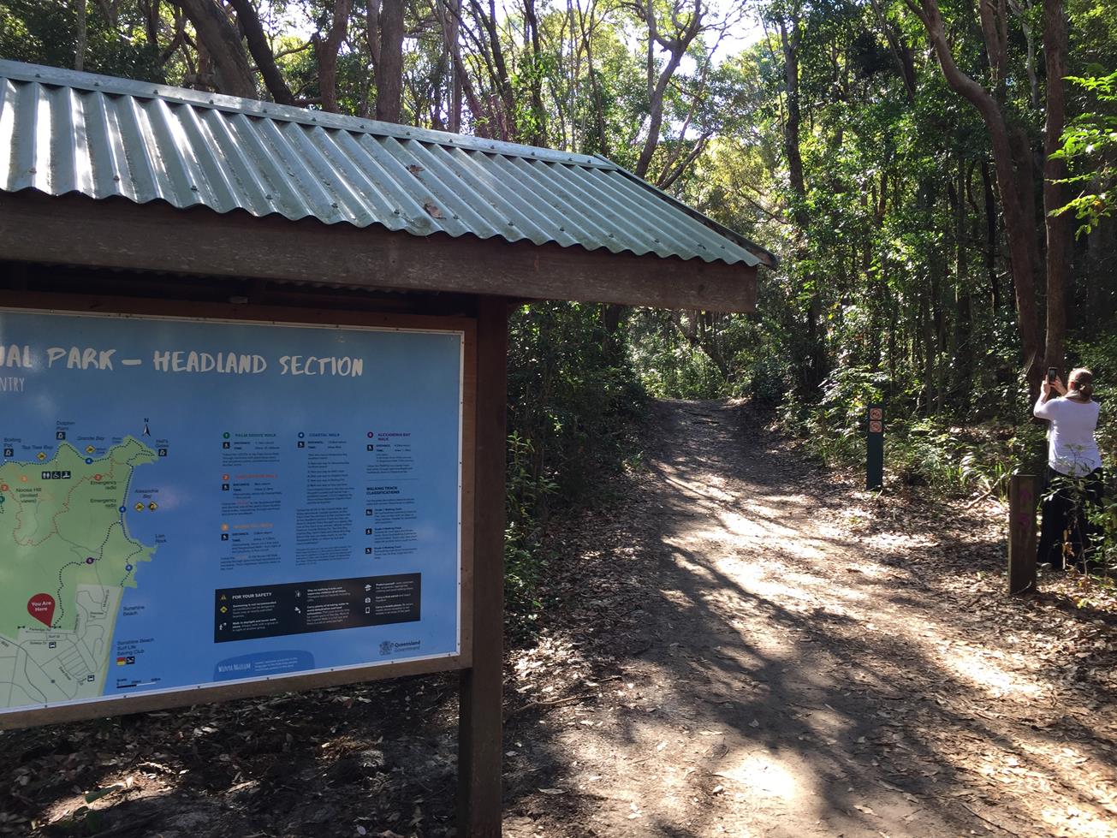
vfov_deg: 48.2
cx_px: 558
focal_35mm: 29
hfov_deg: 61.7
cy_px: 419
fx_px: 936
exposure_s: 1/101
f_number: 2.2
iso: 32
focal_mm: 4.15
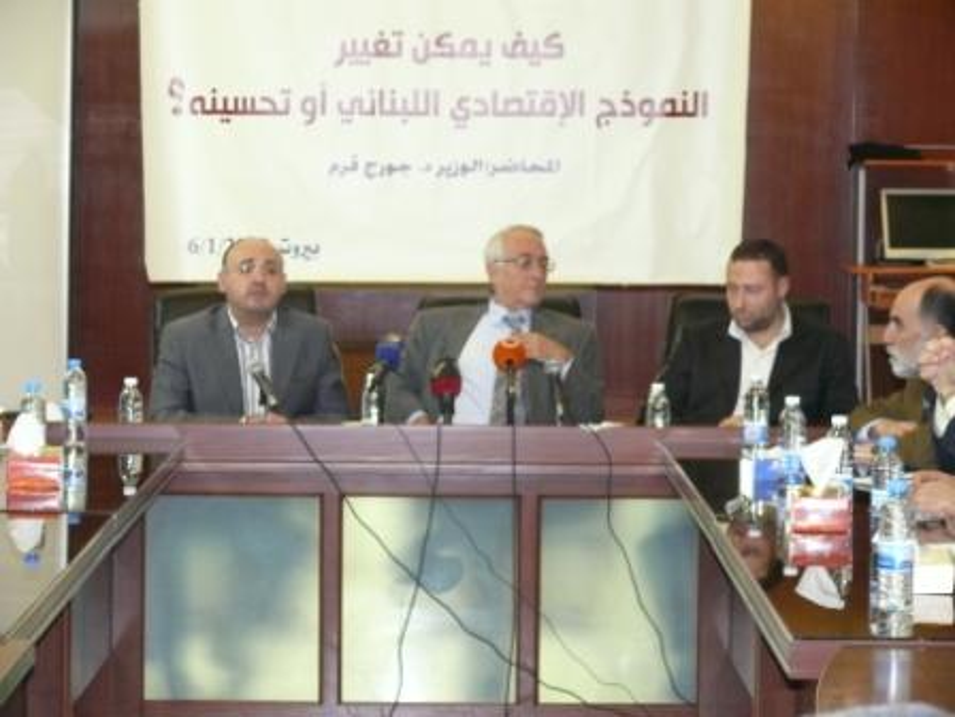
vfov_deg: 13.8
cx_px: 478
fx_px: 2952
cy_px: 358
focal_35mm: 107
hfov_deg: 18.4
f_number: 3.6
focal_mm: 22.6
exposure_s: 1/30
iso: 400
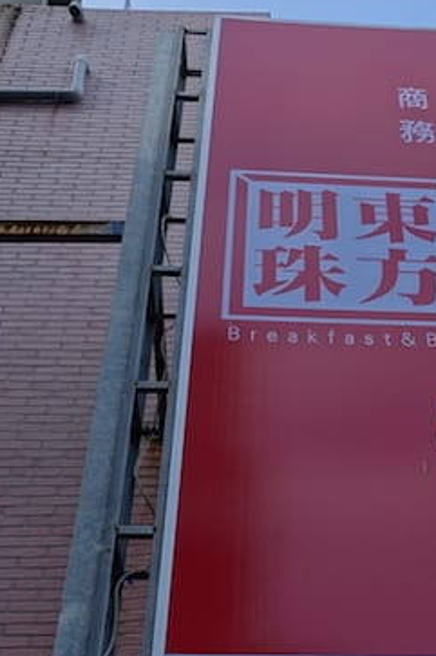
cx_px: 341
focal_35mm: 48
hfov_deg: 27.5
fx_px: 874
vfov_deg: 40.1
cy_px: 488
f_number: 4
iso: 125
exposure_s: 1/400
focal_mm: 10.81
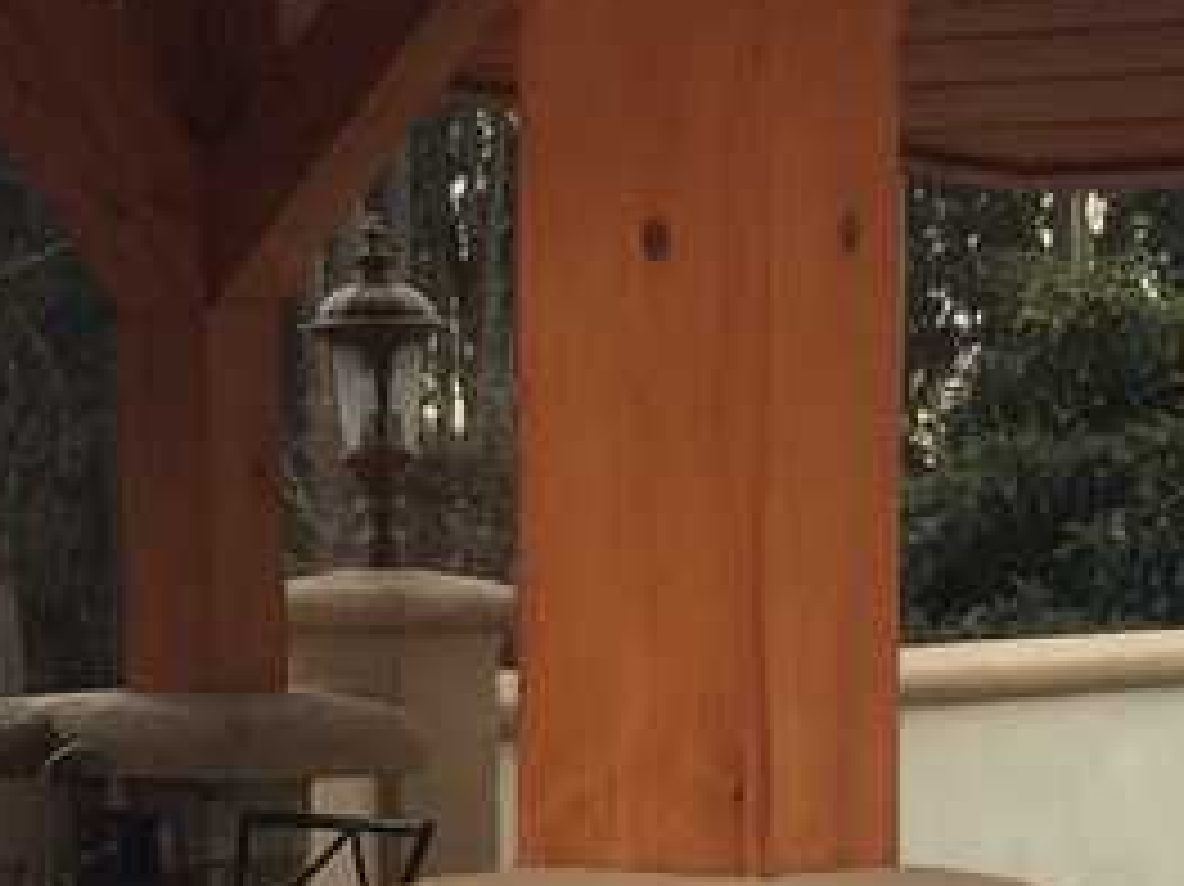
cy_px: 567
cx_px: 741
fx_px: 5197
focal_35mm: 152
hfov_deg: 13.0
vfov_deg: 9.7
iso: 32
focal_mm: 4.12
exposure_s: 1/554
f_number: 2.2
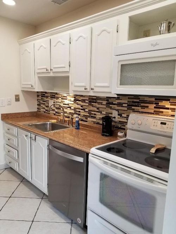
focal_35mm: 26
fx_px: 176
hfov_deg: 53.0
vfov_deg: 67.3
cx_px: 88
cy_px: 117
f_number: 1.7
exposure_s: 1/120
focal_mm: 4.3
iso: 100
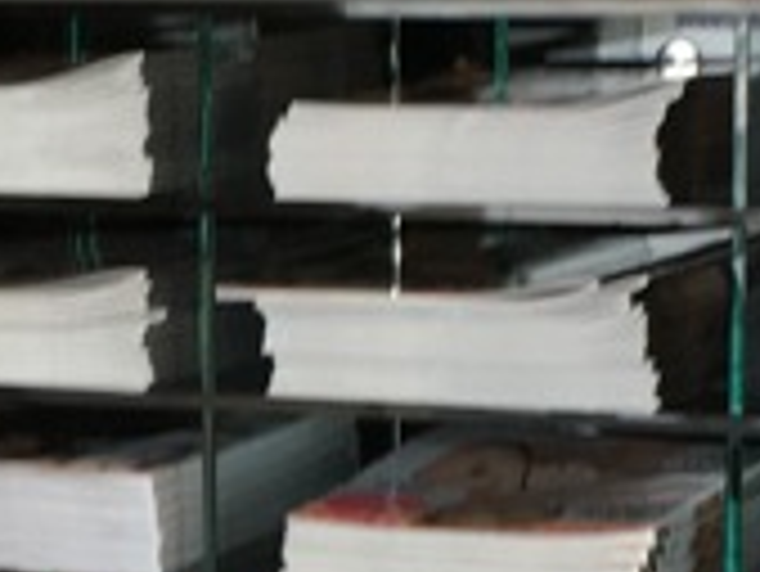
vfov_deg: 8.4
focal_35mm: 176
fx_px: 3867
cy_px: 640
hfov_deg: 11.1
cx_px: 40
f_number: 2.2
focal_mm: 4.15
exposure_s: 1/50
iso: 32
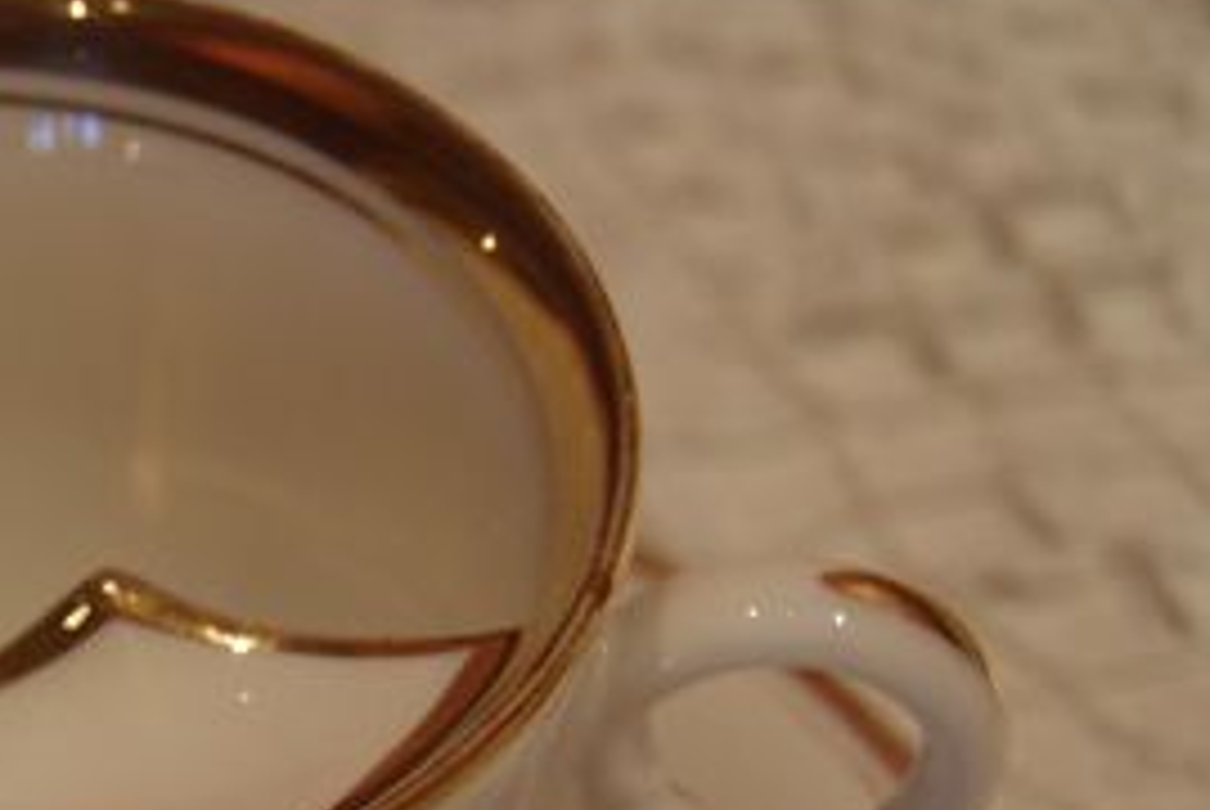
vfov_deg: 10.0
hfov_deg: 14.9
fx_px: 4509
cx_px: -148
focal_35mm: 134
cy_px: 1138
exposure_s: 1/8
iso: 400
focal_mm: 30
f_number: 4.5
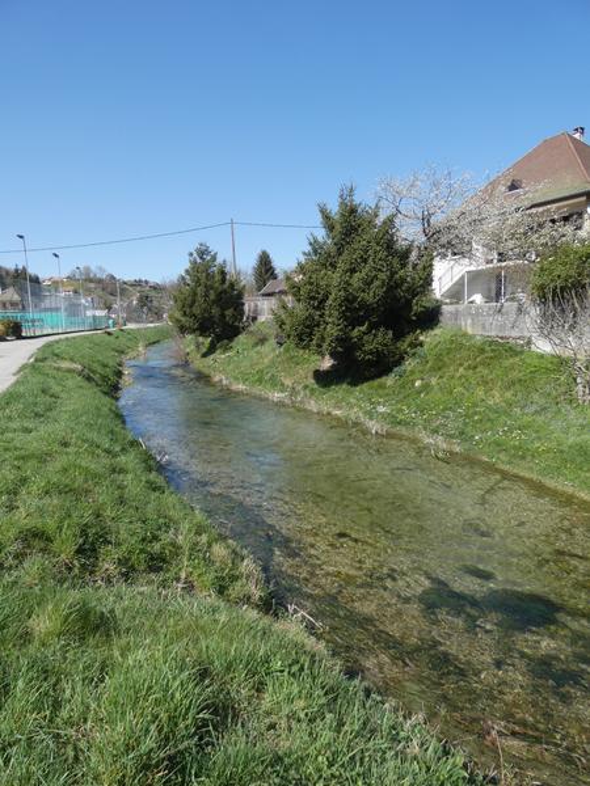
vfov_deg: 81.7
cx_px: 295
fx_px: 455
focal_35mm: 20
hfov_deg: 66.0
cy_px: 393
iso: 80
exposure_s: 1/1000
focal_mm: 3.6
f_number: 2.8
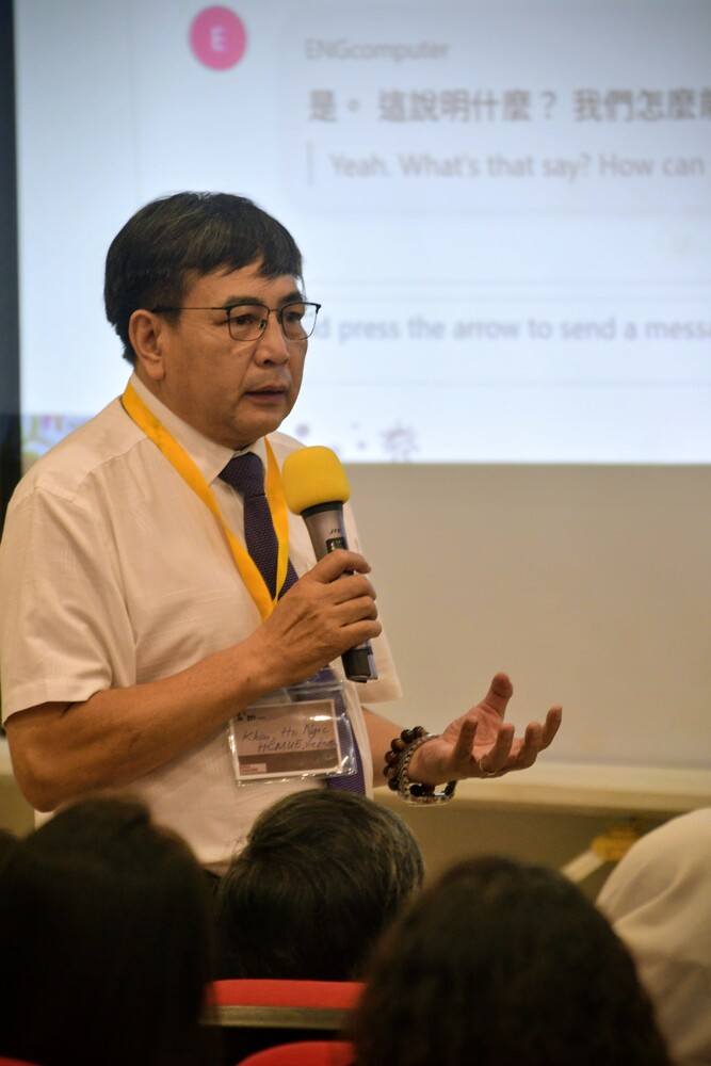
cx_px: 356
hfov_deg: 3.7
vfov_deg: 5.5
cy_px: 533
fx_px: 11105
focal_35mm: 375
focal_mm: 250
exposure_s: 1/160
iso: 1000
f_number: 5.6
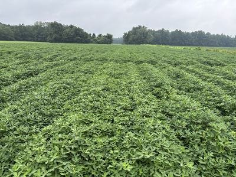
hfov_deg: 67.3
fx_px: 177
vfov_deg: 53.1
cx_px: 118
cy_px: 88
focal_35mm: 26
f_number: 1.6
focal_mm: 5.96
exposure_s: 1/758
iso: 50
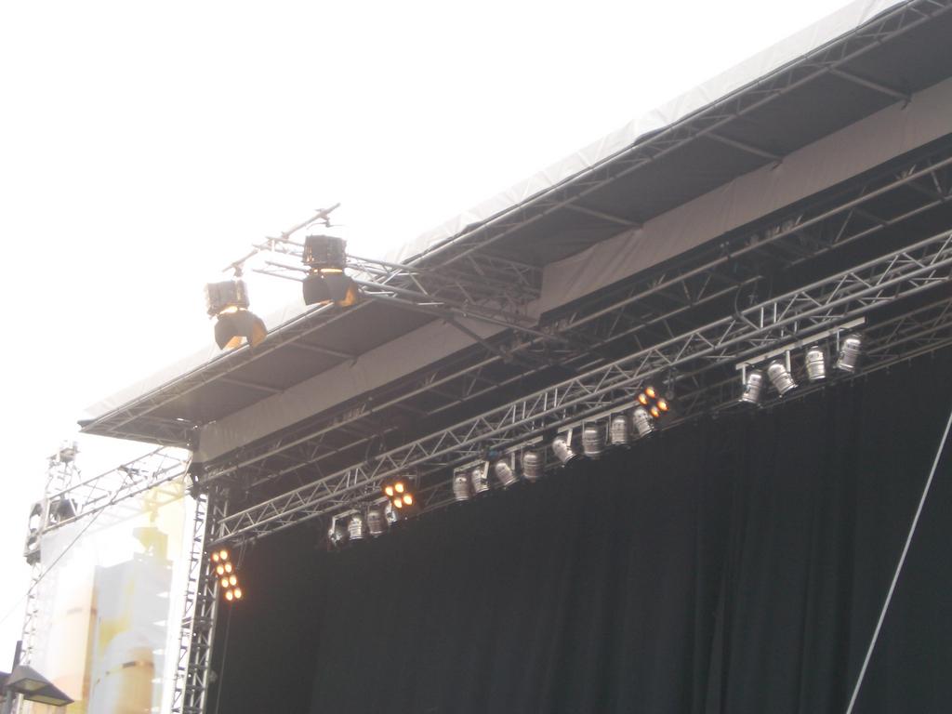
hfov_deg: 26.3
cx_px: 476
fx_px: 2035
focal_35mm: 74
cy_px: 357
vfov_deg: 19.9
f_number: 3.9
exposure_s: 1/30
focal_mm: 12.2
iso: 50
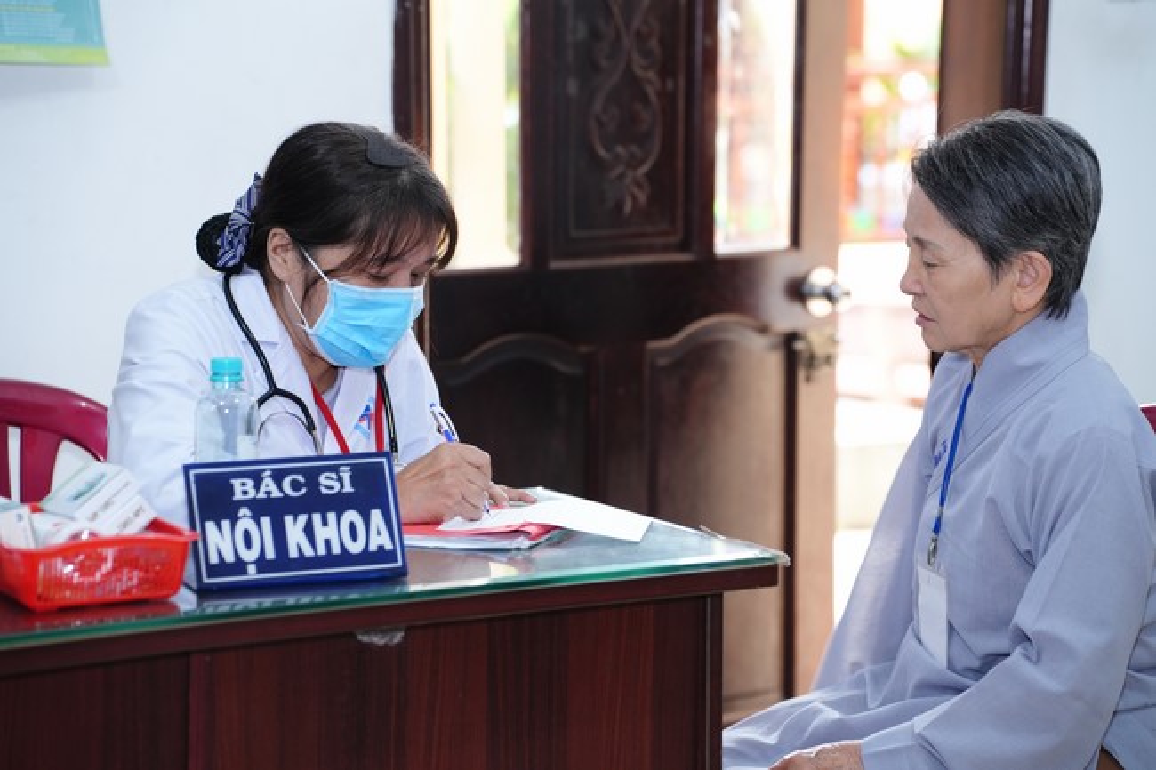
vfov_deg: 14.7
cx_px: 578
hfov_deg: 21.9
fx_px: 2985
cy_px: 385
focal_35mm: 93
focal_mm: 93
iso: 1250
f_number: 3.5
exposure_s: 1/100
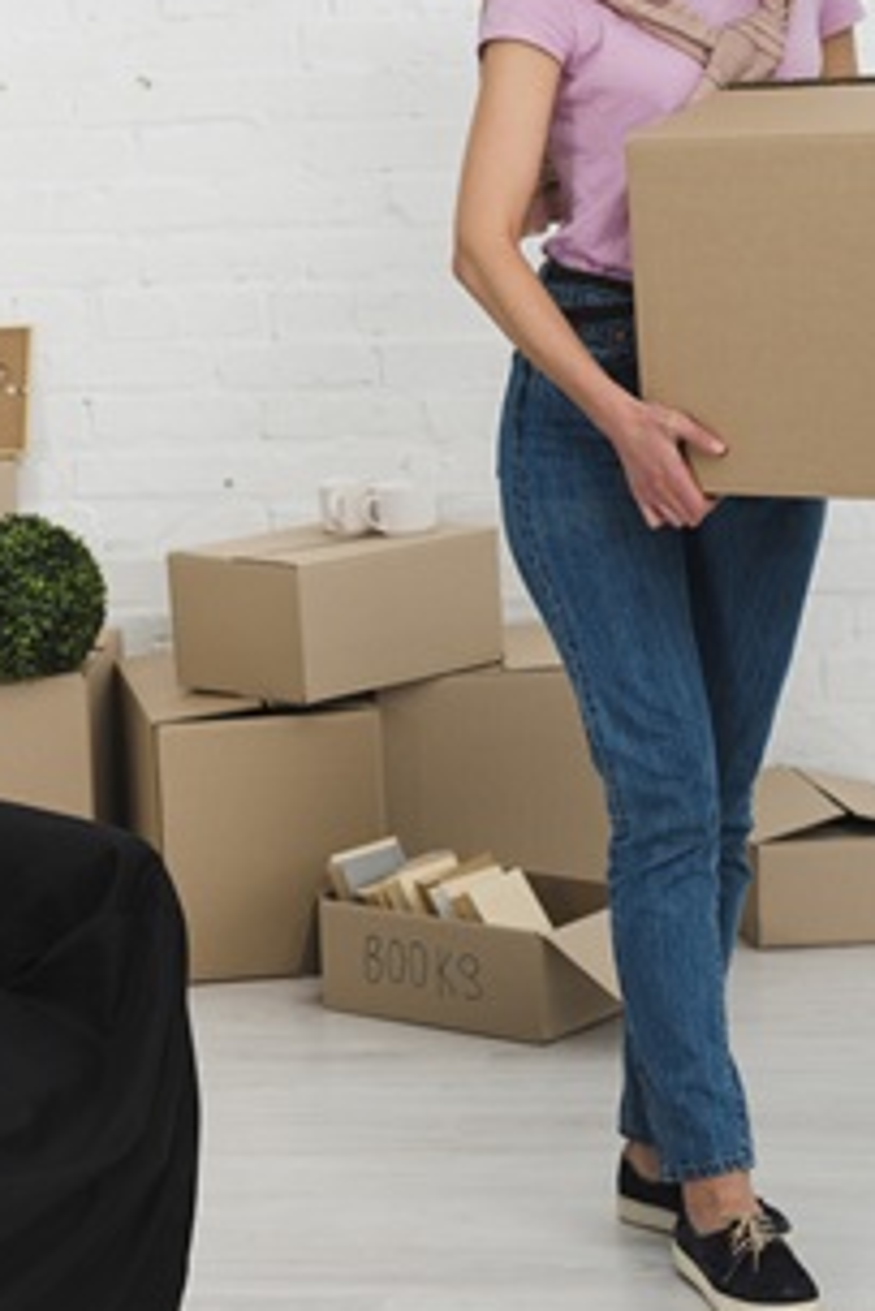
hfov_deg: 11.0
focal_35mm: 125
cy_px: 459
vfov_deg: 16.4
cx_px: 341
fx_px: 4552
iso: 160
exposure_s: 1/160
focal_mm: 50
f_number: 4
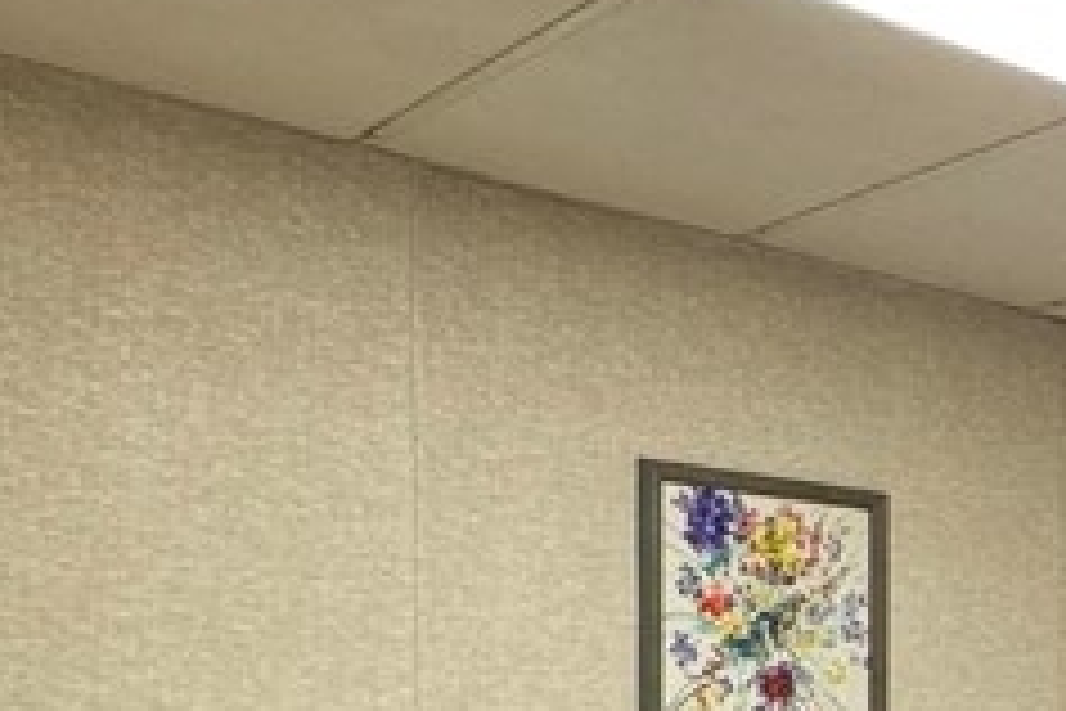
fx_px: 1865
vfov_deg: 20.1
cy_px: 868
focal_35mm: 63
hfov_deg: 24.3
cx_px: 1628
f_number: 2.2
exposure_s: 1/120
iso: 250
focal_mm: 2.22
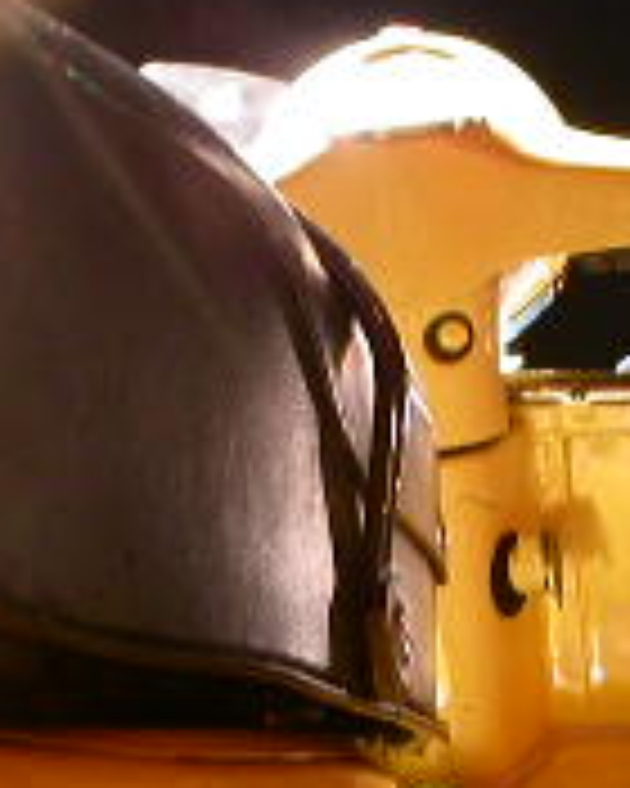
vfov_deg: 14.1
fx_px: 3170
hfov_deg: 11.3
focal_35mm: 136
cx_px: 392
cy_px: 657
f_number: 2.6
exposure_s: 1/4
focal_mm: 7.85
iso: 100
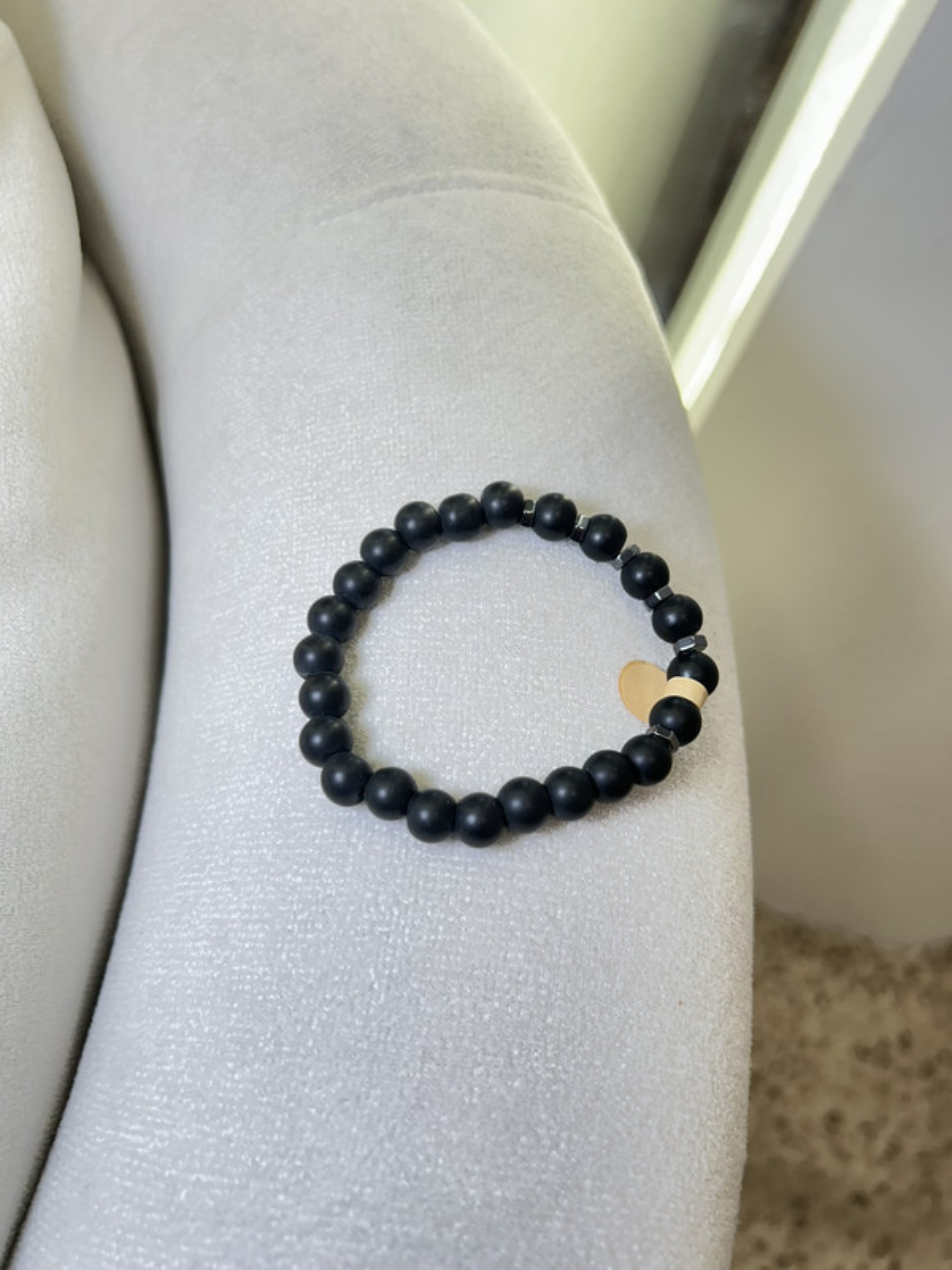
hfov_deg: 53.1
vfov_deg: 67.3
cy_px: 635
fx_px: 953
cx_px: 476
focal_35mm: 26
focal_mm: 5.7
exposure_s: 1/120
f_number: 1.5
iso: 125
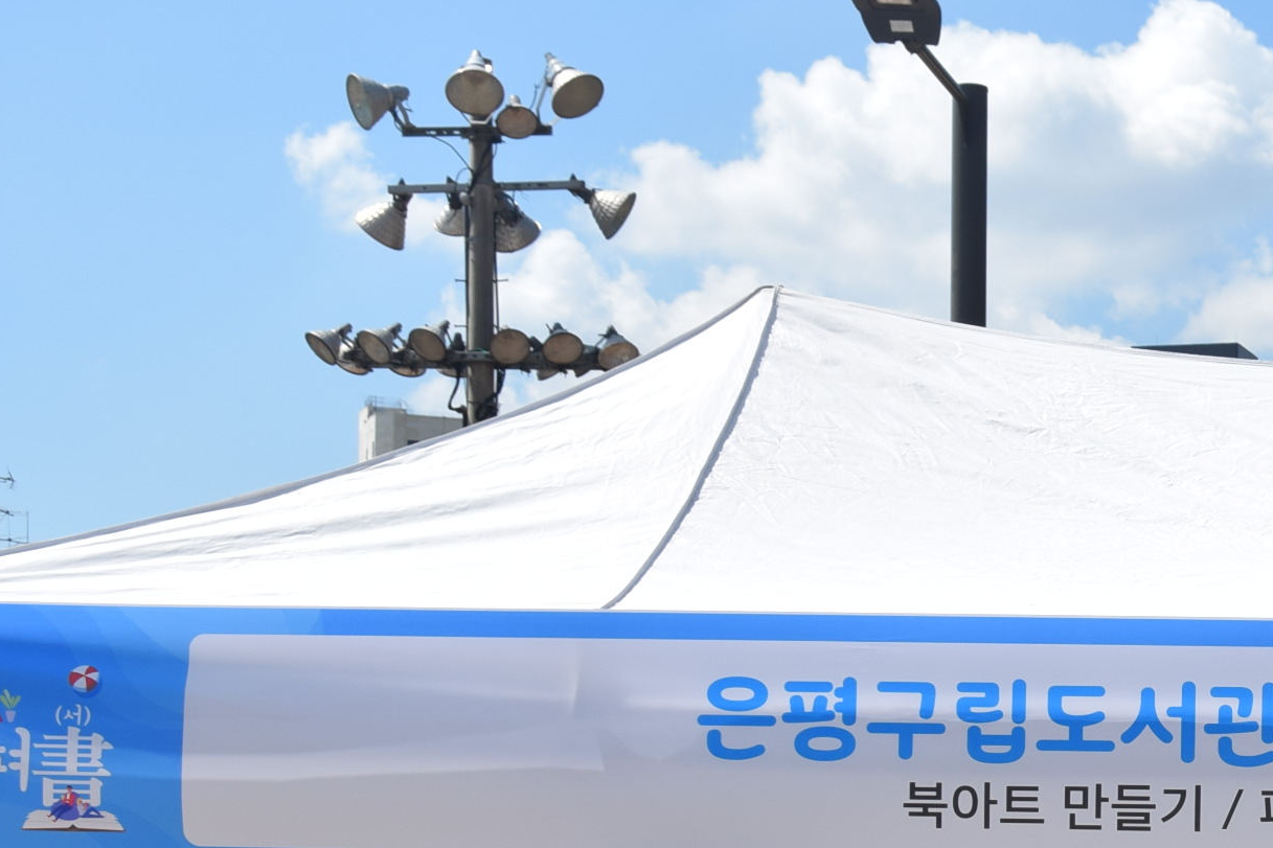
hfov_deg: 20.1
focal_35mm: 96
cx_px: 1487
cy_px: 789
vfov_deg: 14.1
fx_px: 3394
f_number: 10
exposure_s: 1/400
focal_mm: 26
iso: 200
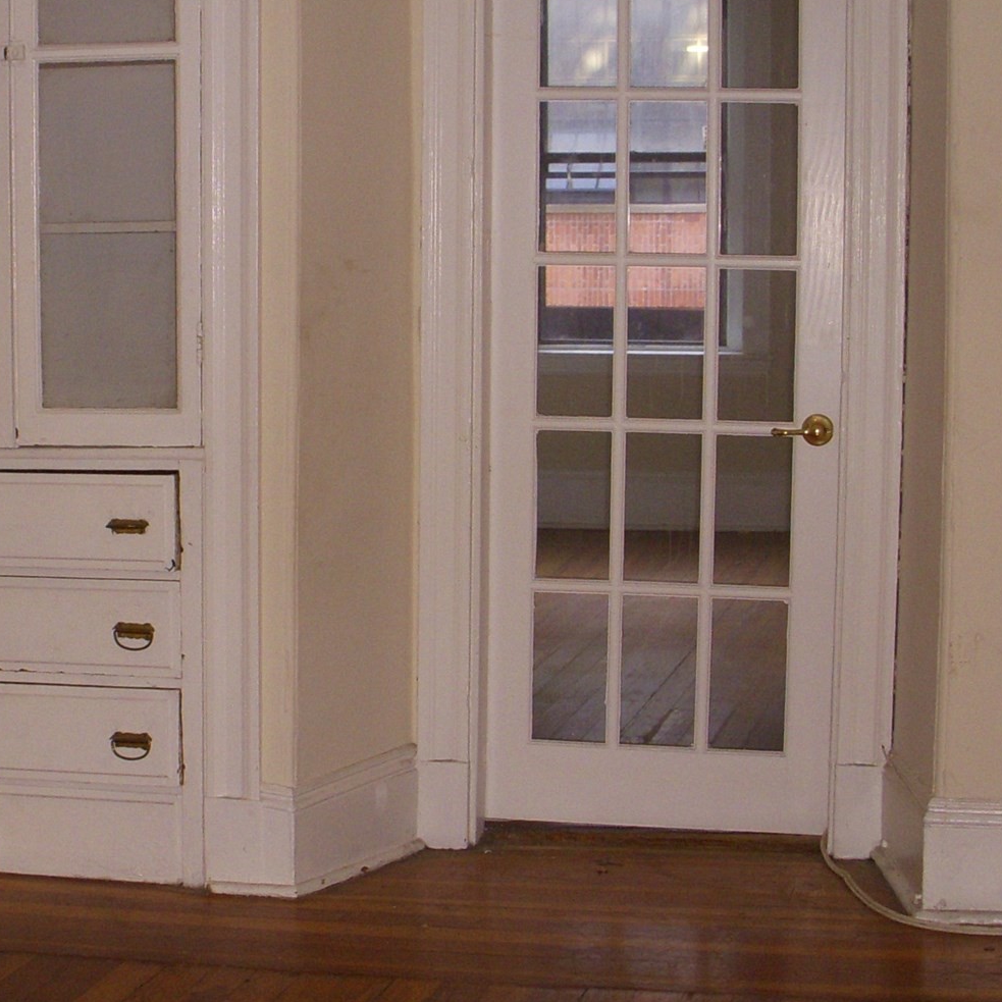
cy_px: 466
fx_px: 2292
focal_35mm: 70
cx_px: 315
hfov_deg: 24.5
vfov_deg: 24.7
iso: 200
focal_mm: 6.3
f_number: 3.3
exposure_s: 1/60
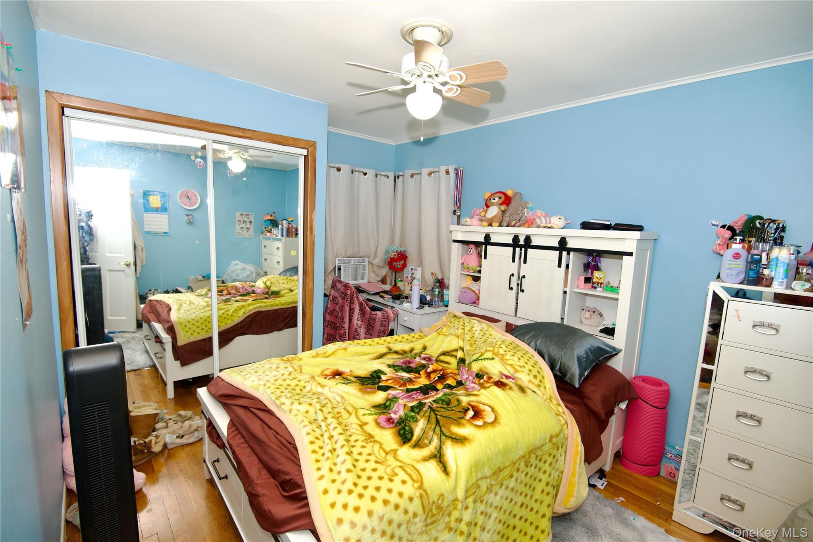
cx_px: 406
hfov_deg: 96.7
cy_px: 271
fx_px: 361
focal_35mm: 16
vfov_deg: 73.8
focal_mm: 16
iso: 400
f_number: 5.6
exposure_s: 1/60
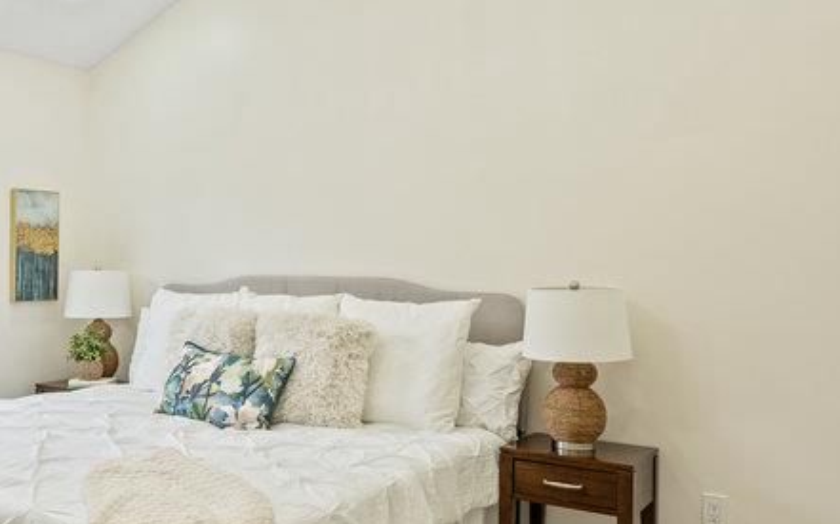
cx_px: 219
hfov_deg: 50.8
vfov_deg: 34.4
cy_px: 254
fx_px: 846
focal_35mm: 37
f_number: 5.6
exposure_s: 1/10
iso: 200
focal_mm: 16
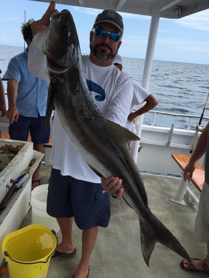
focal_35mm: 29
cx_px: 104
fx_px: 233
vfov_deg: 61.6
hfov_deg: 48.2
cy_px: 139
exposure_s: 1/1412
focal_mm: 4.15
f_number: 2.2
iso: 32
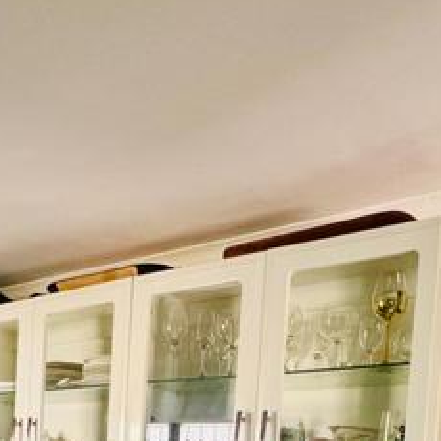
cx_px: 146
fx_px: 577
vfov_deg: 34.2
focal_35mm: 40
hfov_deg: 41.3
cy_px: 522
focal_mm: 1.57
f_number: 1.8
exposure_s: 1/50
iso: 200
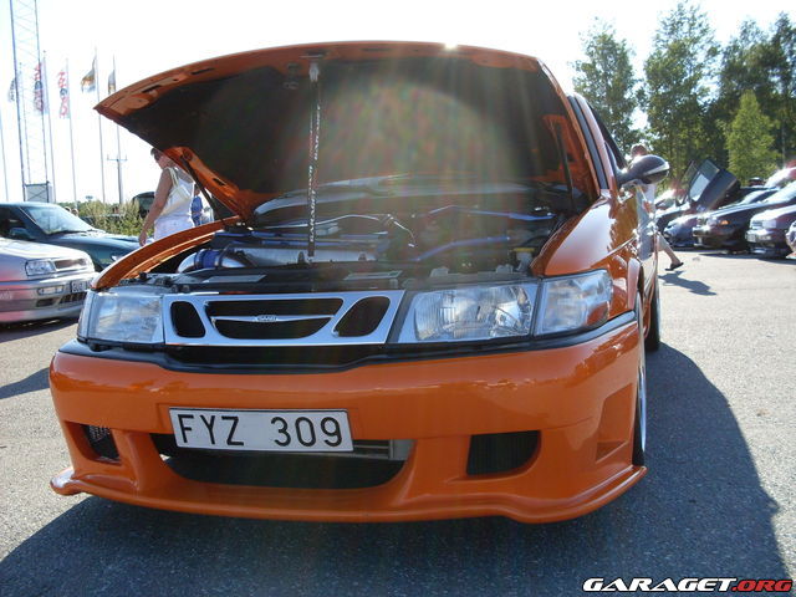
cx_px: 398
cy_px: 298
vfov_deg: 37.7
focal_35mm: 38
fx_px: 874
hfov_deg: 49.0
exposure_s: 1/750
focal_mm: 6.3
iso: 80
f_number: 2.8
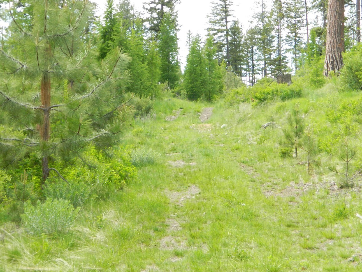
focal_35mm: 104
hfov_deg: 18.9
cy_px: 130
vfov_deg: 14.2
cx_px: 175
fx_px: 1088
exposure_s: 1/100
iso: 80
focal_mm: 15.1
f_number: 4.2
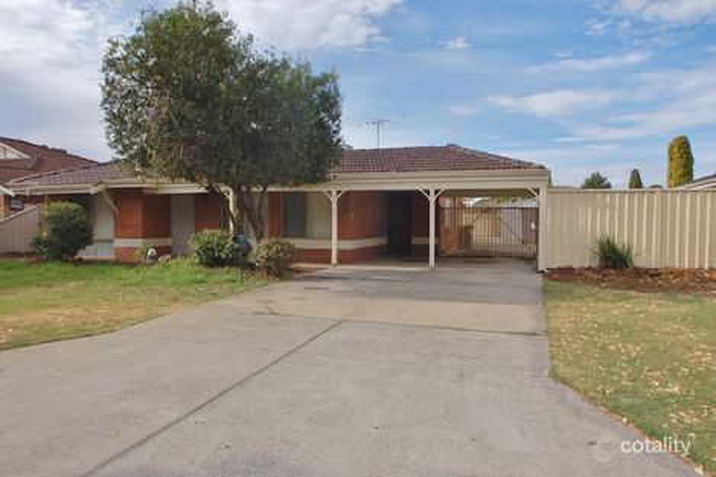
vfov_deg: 47.9
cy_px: 238
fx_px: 537
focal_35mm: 27
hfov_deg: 67.4
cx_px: 358
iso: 200
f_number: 9
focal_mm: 18
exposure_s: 1/320
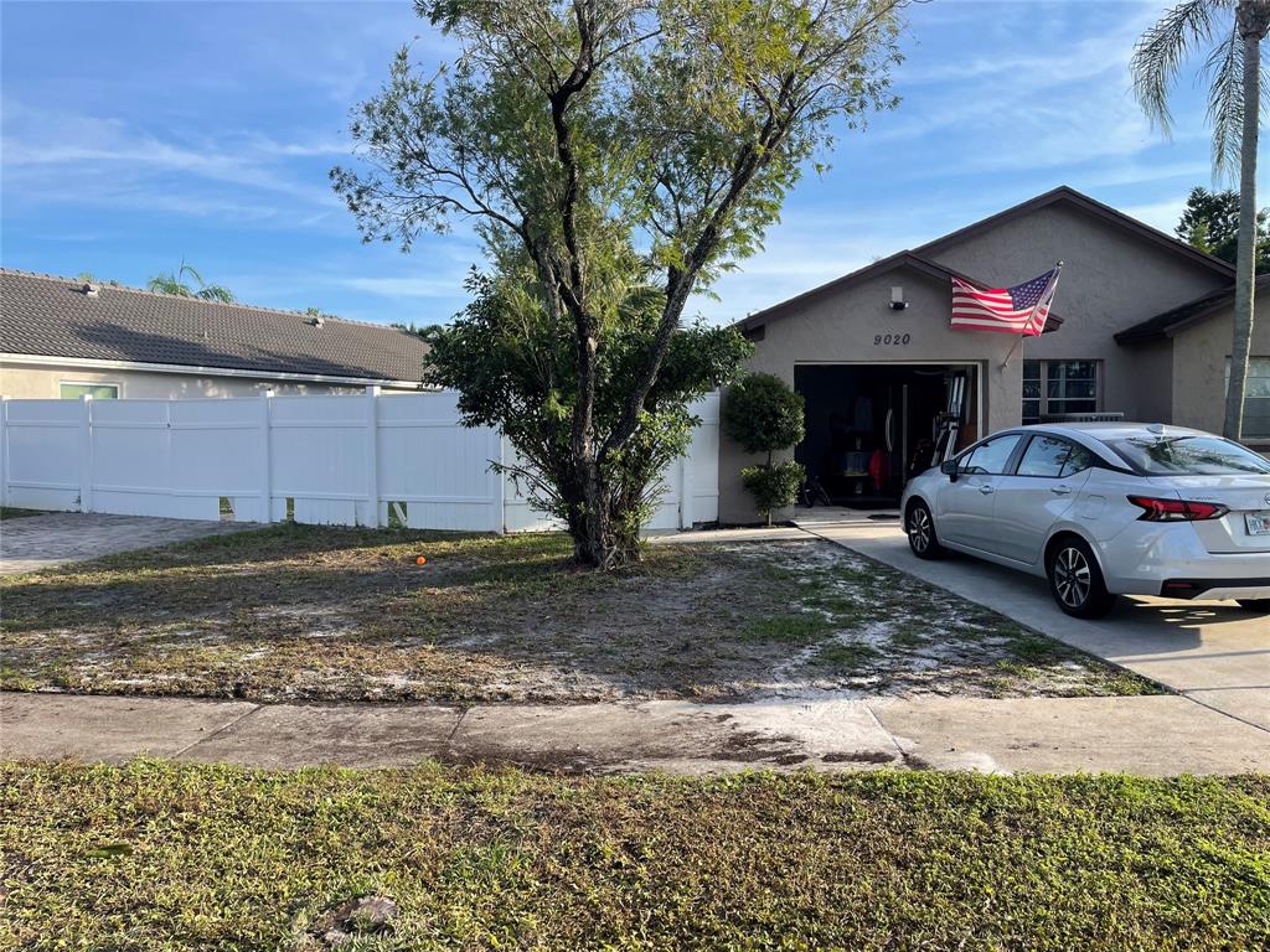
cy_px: 476
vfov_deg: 53.1
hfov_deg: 67.3
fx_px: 954
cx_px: 635
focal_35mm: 26
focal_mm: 4.2
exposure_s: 1/1350
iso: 32
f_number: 1.6
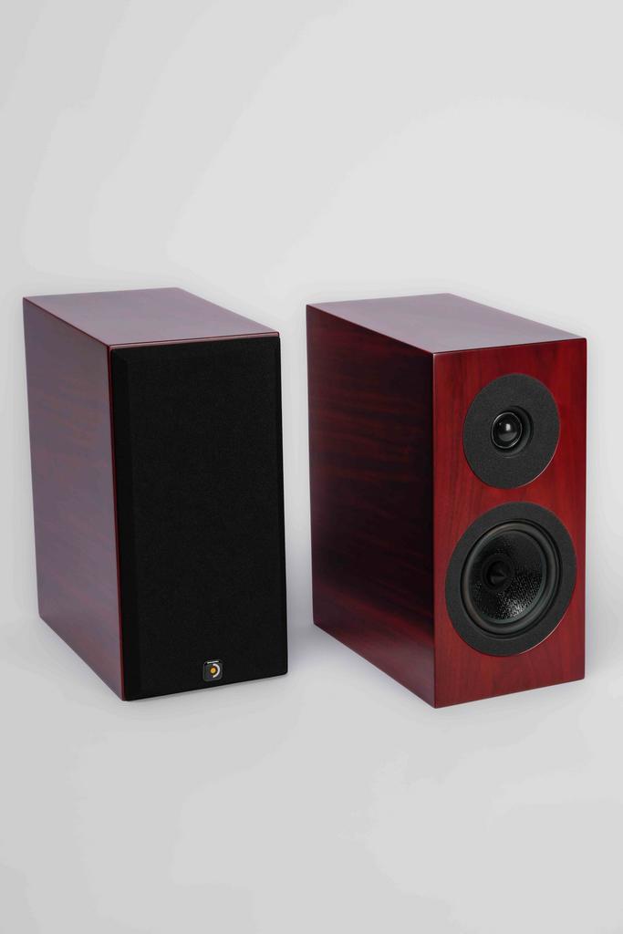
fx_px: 1816
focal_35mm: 70
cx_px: 312
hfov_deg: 19.5
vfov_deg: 28.8
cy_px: 467
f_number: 10
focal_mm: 70
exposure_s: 1/100
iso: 200
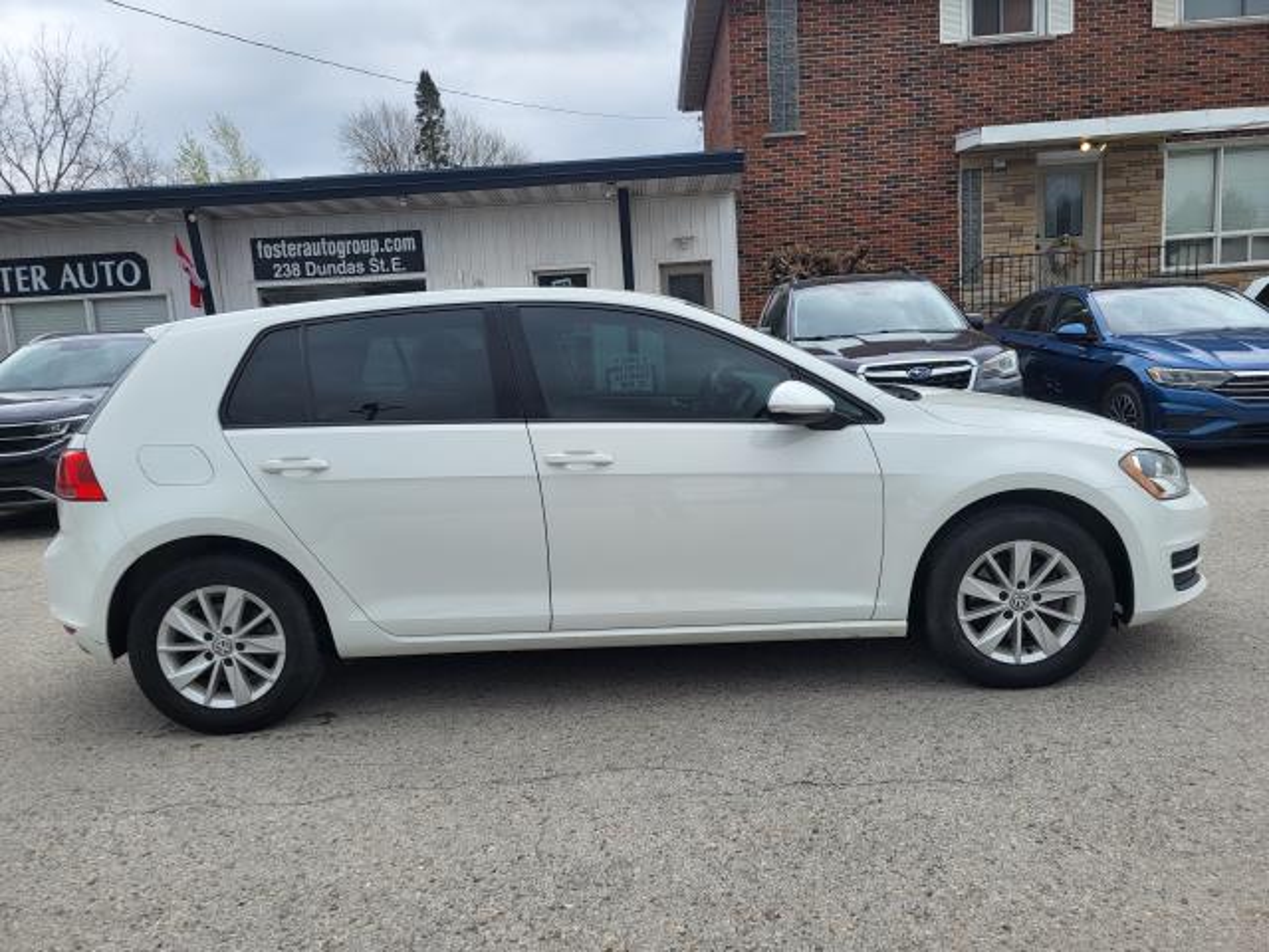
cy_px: 476
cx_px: 634
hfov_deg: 67.3
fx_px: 953
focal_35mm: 26
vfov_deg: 53.1
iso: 40
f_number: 1.8
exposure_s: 1/715
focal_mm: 5.4
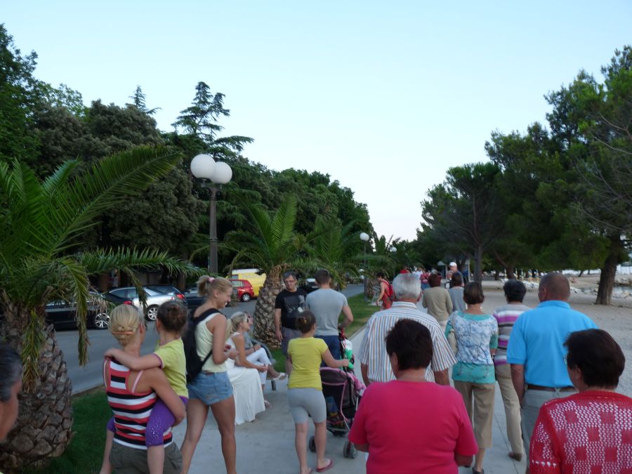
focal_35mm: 29
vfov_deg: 48.2
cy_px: 237
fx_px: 529
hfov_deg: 61.7
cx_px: 316
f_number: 4
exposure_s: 1/100
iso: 100
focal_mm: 5.2
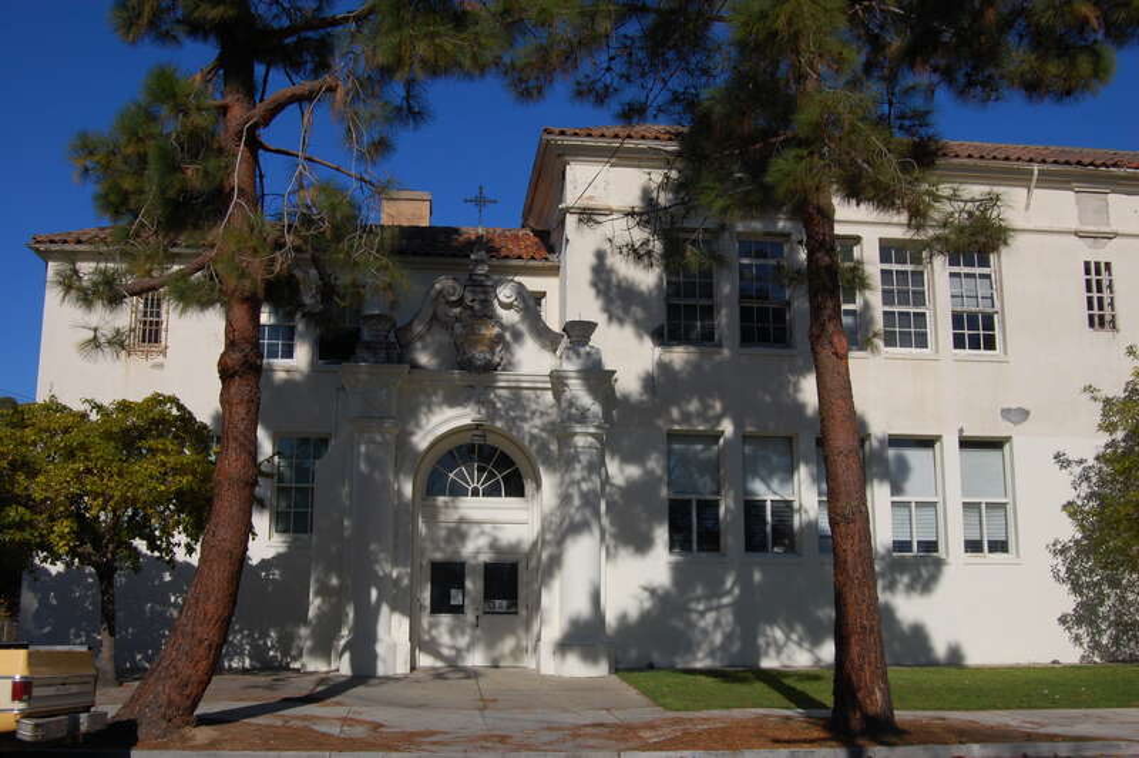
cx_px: 570
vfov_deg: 34.2
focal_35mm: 39
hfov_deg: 49.6
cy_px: 379
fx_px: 1233
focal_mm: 26
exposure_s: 1/250
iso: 200
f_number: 16
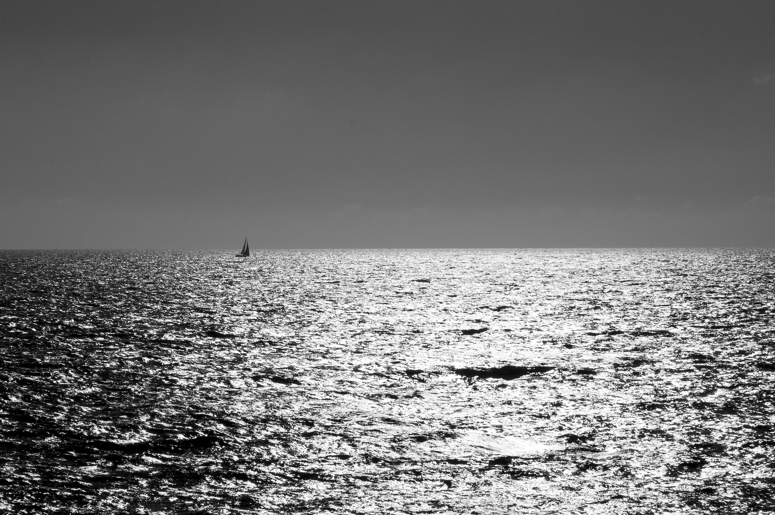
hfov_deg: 15.9
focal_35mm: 129
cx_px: 412
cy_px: 261
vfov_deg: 10.6
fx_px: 2774
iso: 320
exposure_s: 1/4000
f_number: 18
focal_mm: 70
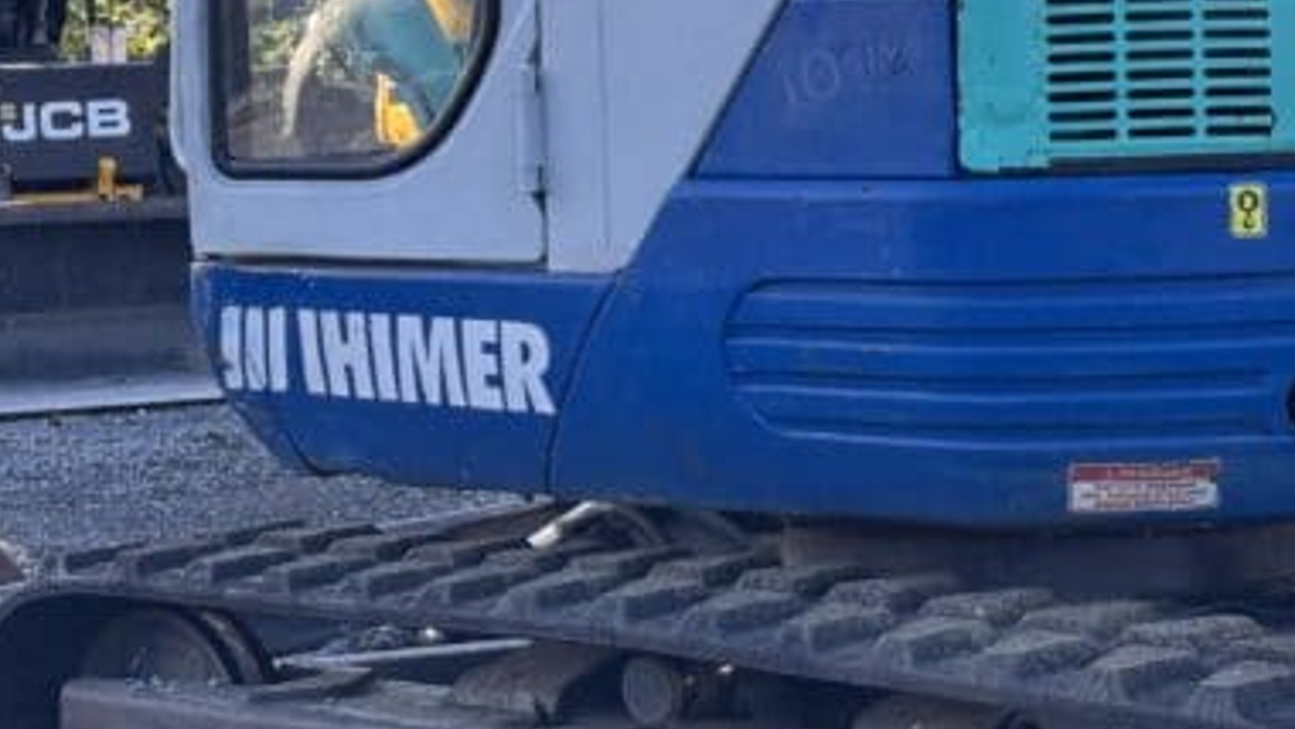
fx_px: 4259
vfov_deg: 9.7
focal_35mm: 124
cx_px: 814
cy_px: 80
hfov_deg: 17.3
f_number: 1.78
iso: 64
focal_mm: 6.86
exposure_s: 1/714
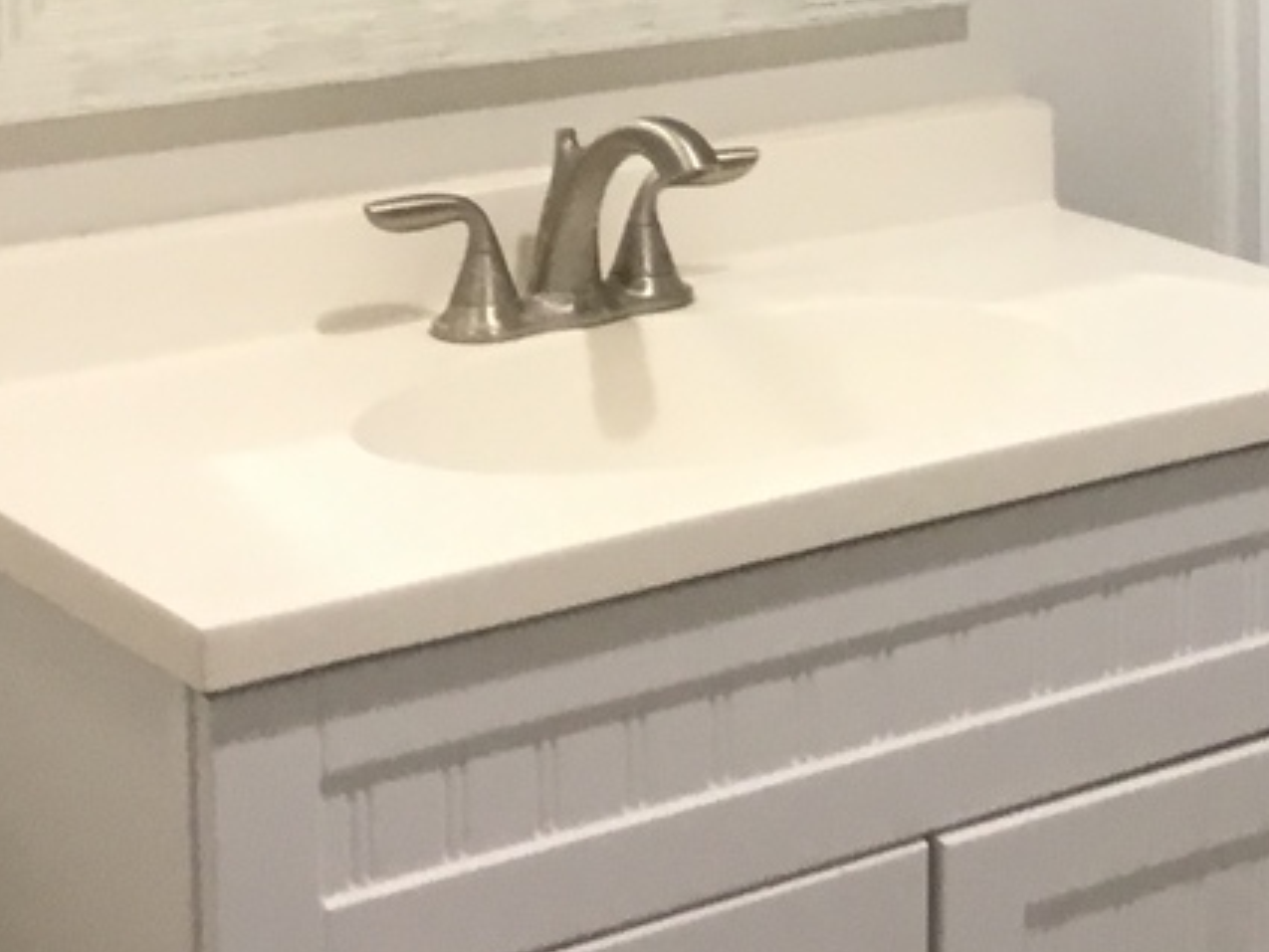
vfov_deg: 13.7
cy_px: -227
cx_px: 1517
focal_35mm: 105
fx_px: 3850
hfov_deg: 17.8
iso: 64
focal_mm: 3.3
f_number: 2.4
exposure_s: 1/30
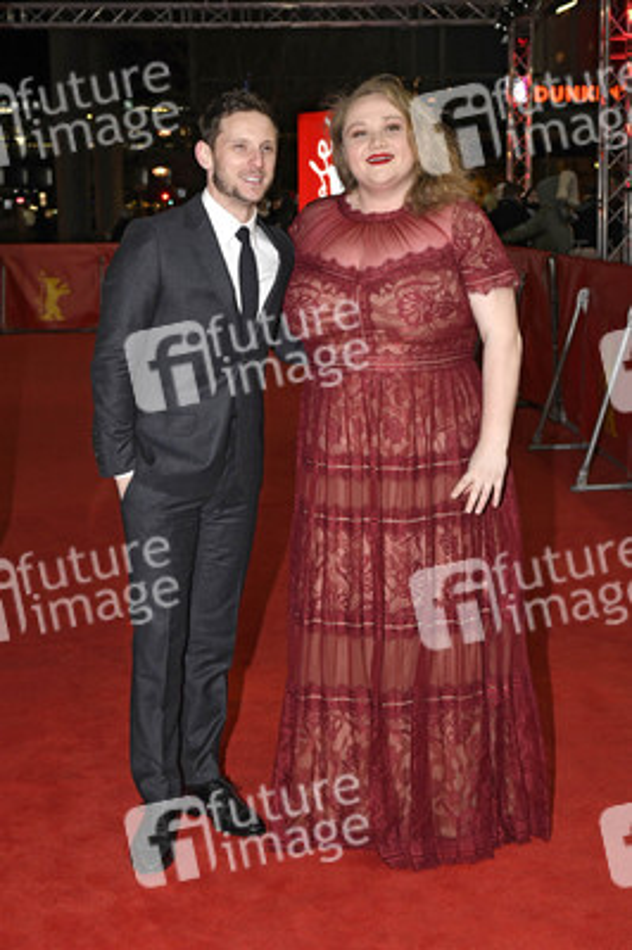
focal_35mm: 46
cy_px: 475
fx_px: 1213
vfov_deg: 42.8
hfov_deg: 29.2
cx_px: 316
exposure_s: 1/320
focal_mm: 31
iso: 1600
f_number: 4.5
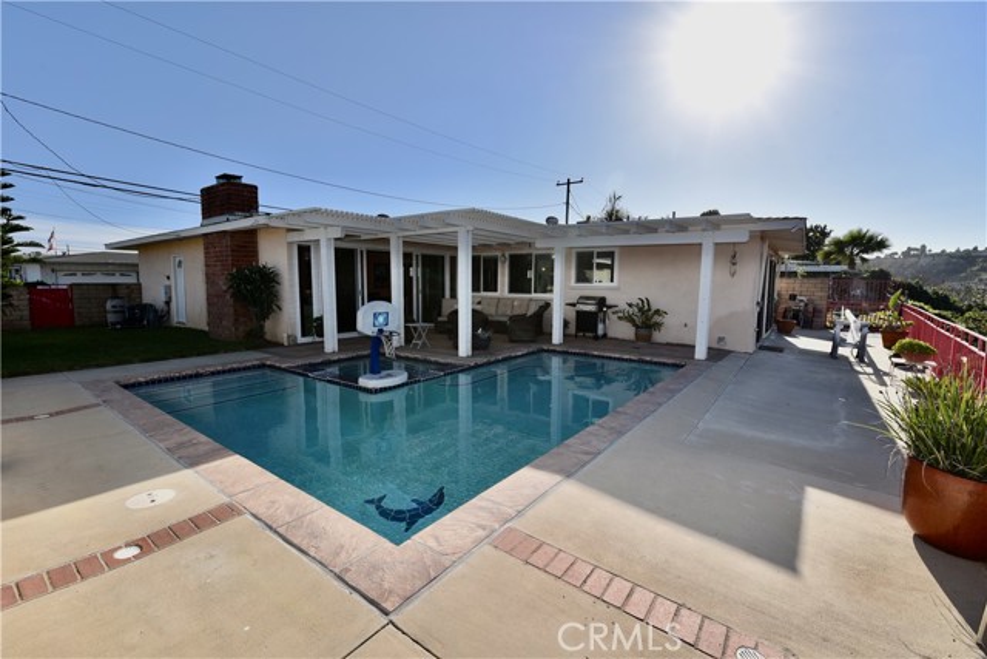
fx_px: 411
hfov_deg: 100.4
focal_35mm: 15
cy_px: 330
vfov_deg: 77.4
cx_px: 494
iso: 100
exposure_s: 1/200
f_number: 11
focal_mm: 15
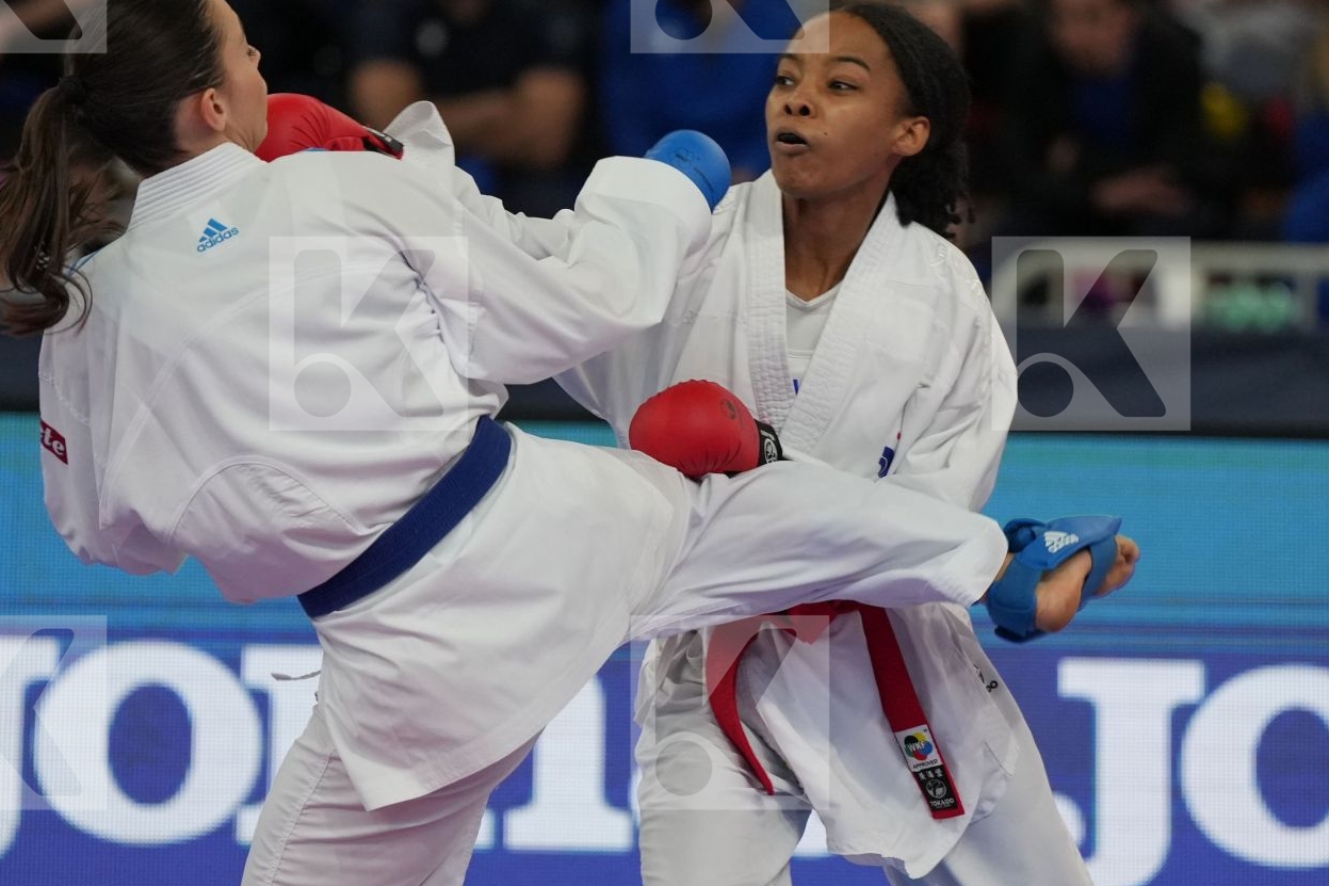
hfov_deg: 5.2
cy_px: 334
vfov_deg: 3.4
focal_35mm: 400
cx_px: 730
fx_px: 14764
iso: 1600
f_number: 2.8
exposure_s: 1/1000
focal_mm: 185
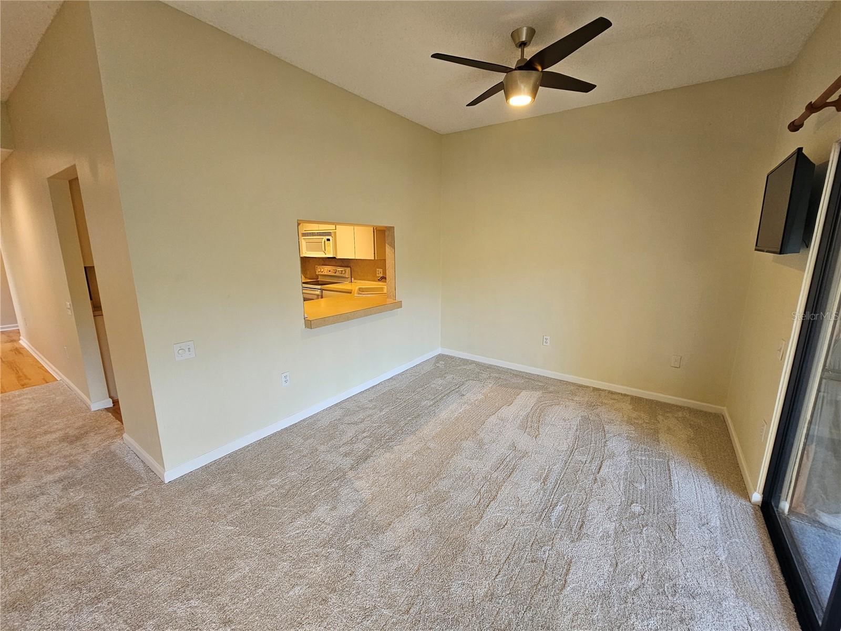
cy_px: 316
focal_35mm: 13
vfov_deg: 89.9
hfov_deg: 106.2
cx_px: 420
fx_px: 316
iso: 160
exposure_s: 1/60
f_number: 2.2
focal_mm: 2.2
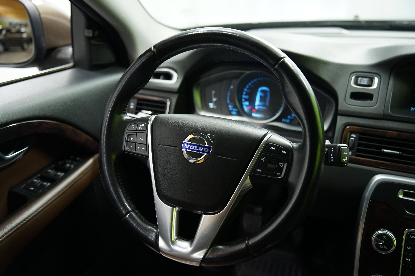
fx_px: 426
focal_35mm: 37
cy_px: 140
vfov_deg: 35.9
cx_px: 213
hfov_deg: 51.9
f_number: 2.8
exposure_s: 1/30
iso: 1250
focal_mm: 36
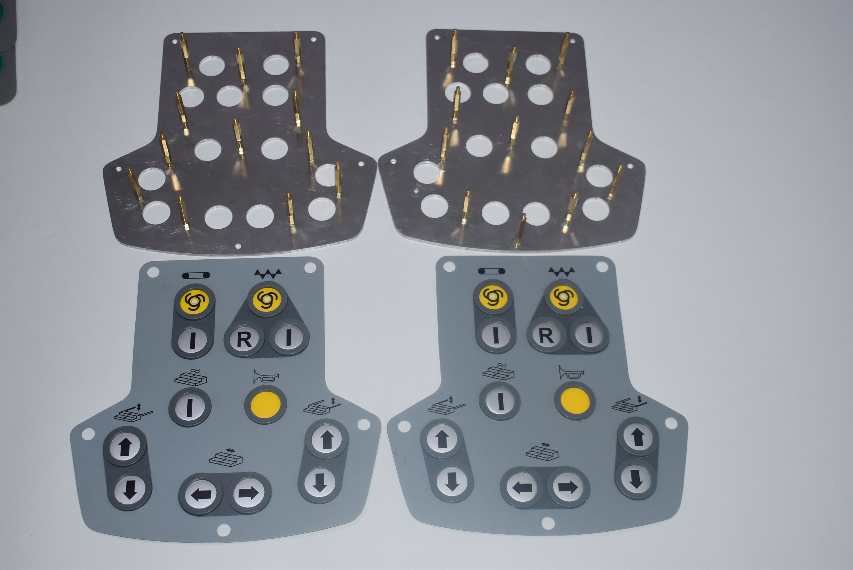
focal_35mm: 48
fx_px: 1138
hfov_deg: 41.1
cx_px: 426
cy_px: 285
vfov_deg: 28.1
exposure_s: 1/60
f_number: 4.5
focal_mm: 32
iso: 900
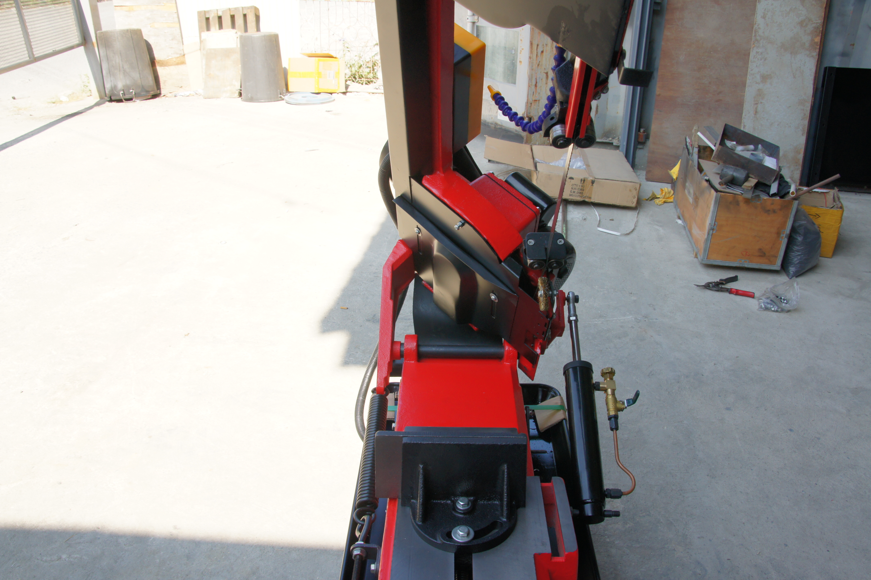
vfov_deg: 43.6
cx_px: 436
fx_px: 726
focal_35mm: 30
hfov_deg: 61.9
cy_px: 290
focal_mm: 20
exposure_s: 1/80
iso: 200
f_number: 9
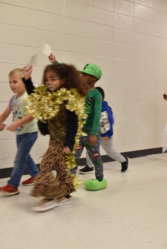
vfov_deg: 43.6
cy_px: 124
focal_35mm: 45
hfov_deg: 29.9
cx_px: 84
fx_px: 313
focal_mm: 30
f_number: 7.1
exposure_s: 1/50
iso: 560
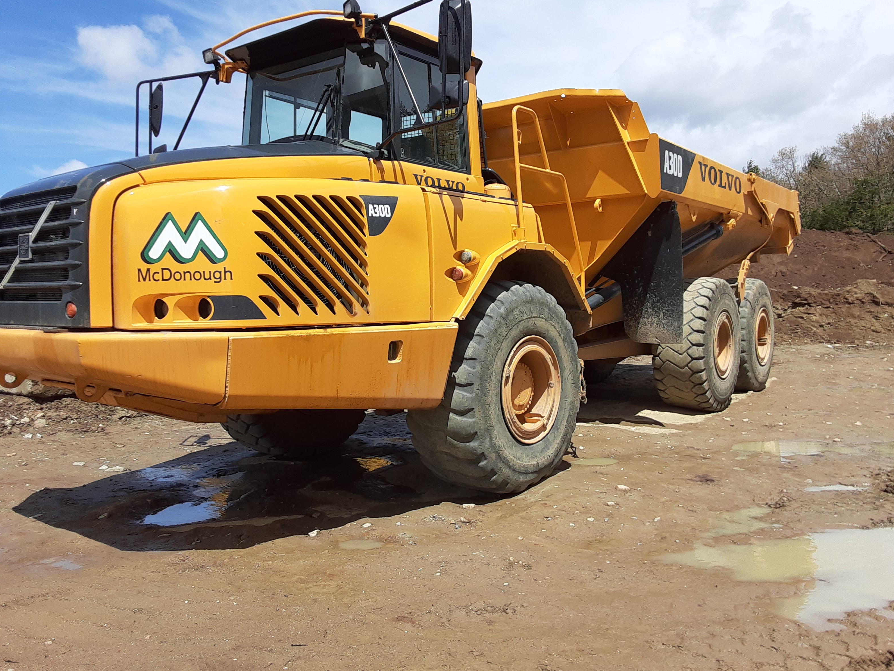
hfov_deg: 63.4
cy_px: 336
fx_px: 723
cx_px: 461
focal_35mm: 28
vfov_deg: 49.8
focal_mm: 2.91
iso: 40
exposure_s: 1/2041
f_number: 1.9
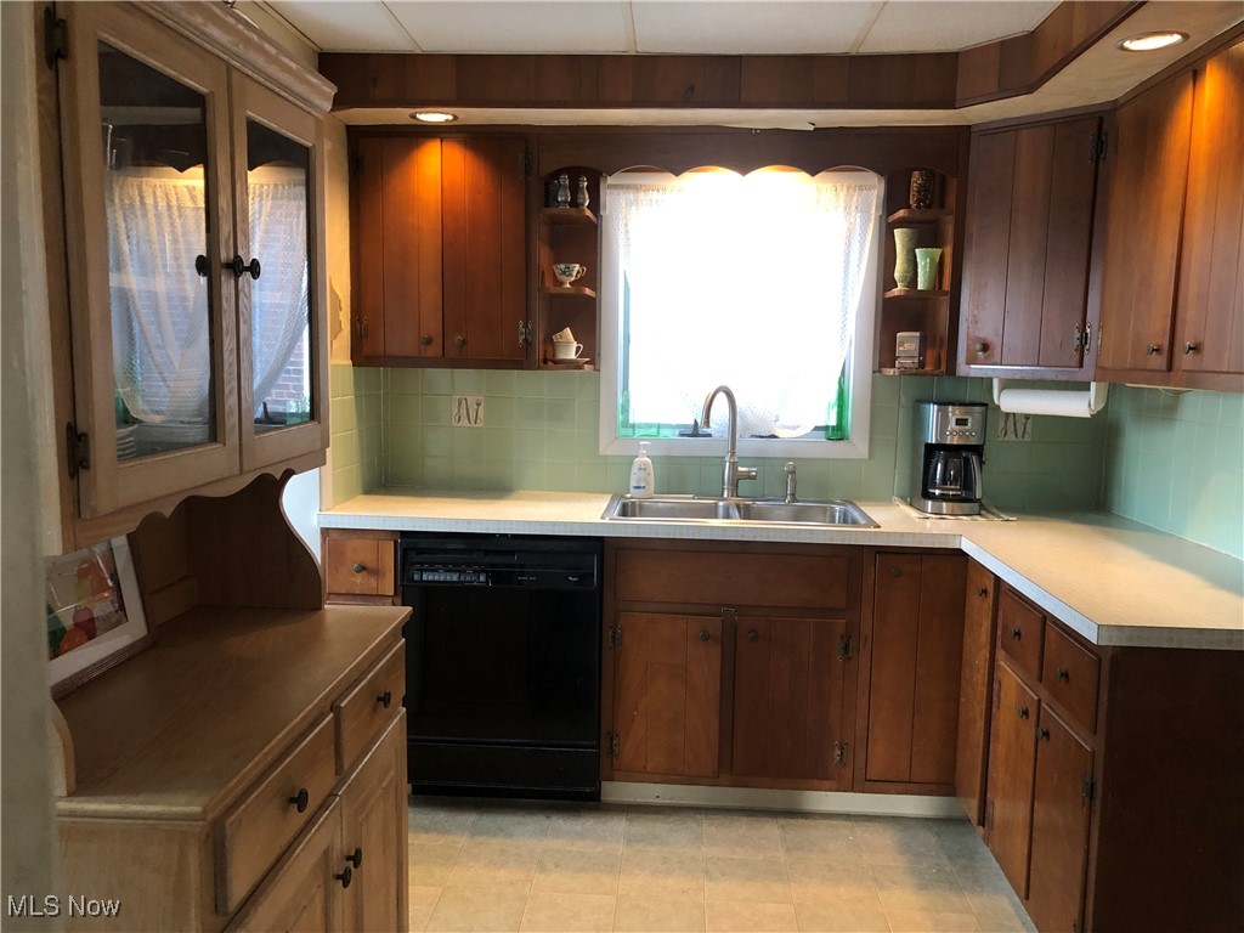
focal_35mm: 28
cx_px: 622
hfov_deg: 63.4
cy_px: 466
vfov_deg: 49.7
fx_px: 1006
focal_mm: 3.99
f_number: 1.8
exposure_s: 1/15
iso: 80
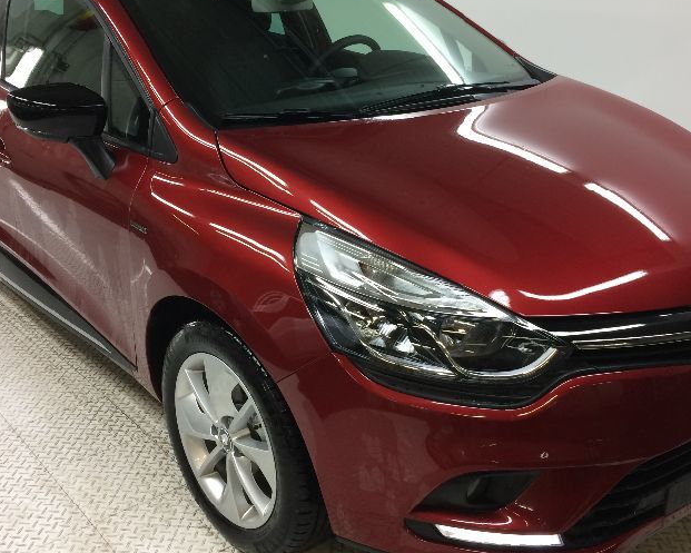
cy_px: 252
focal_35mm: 41
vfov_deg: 36.5
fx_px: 839
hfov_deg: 44.8
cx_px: 337
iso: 50
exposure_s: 1/33
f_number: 2.2
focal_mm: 4.15
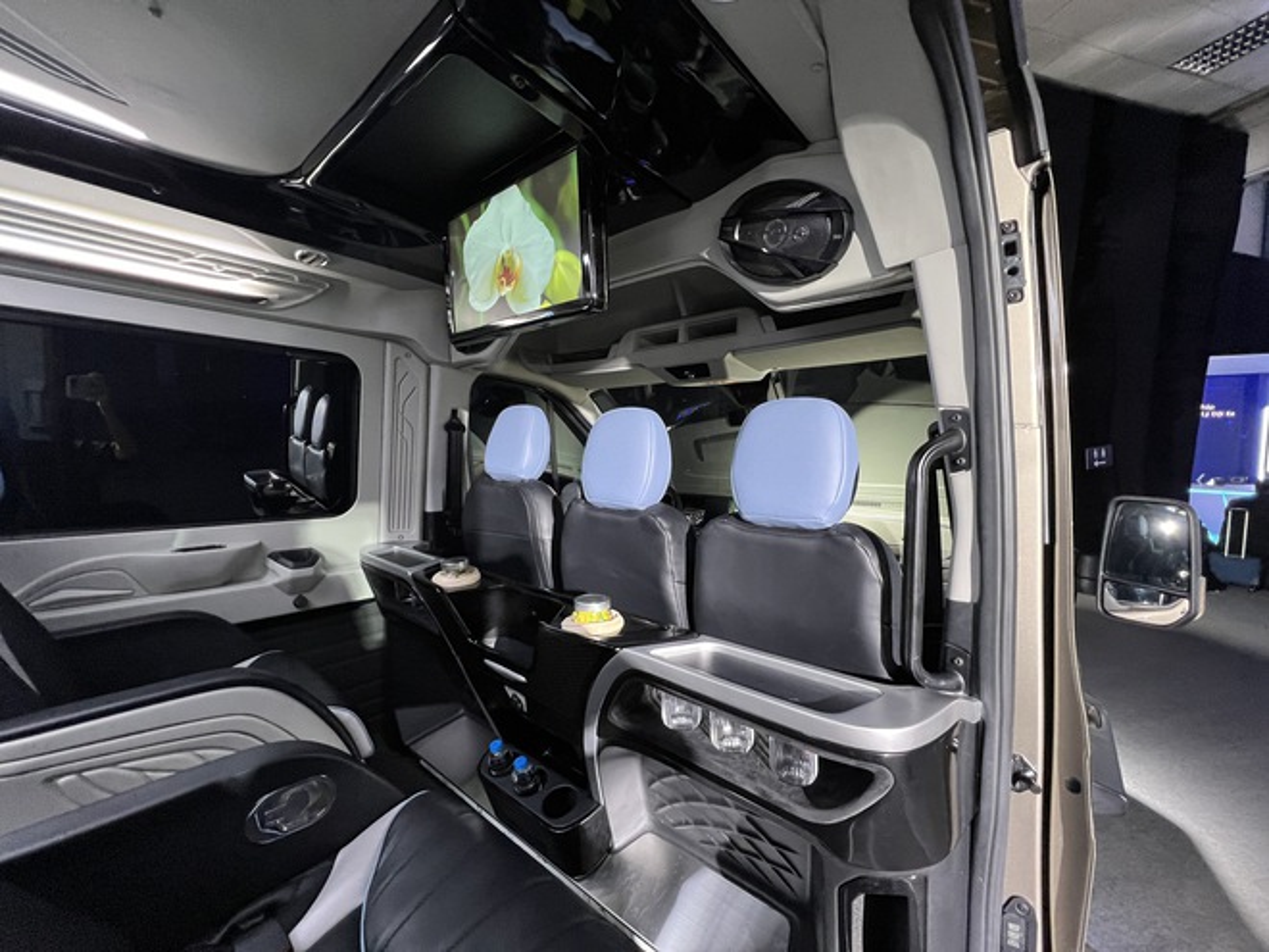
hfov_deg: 106.2
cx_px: 634
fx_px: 477
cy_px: 476
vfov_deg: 89.9
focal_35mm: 13
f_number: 1.8
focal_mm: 1.57
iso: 320
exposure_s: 1/58
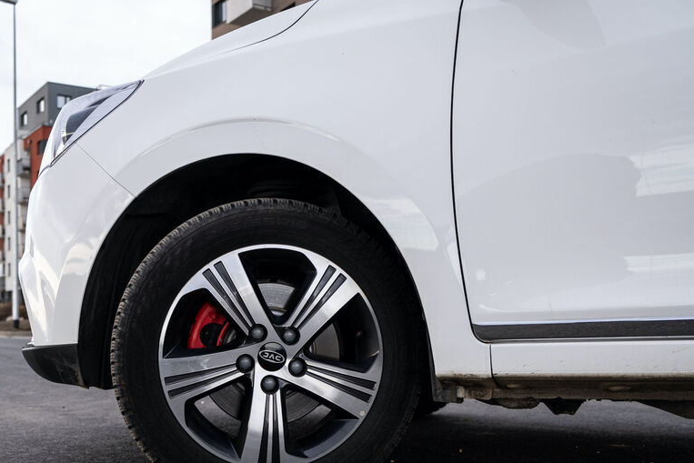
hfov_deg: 49.1
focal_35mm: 39
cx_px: 260
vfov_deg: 34.1
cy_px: 287
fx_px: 752
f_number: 3.2
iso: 400
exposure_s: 1/640
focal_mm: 20.5
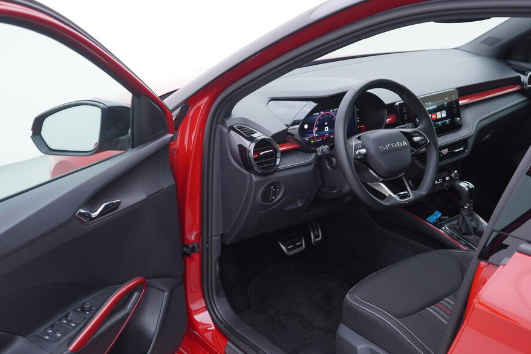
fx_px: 619
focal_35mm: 42
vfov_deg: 31.9
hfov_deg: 46.4
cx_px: 278
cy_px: 194
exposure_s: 1/40
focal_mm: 24
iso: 125
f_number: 2.8
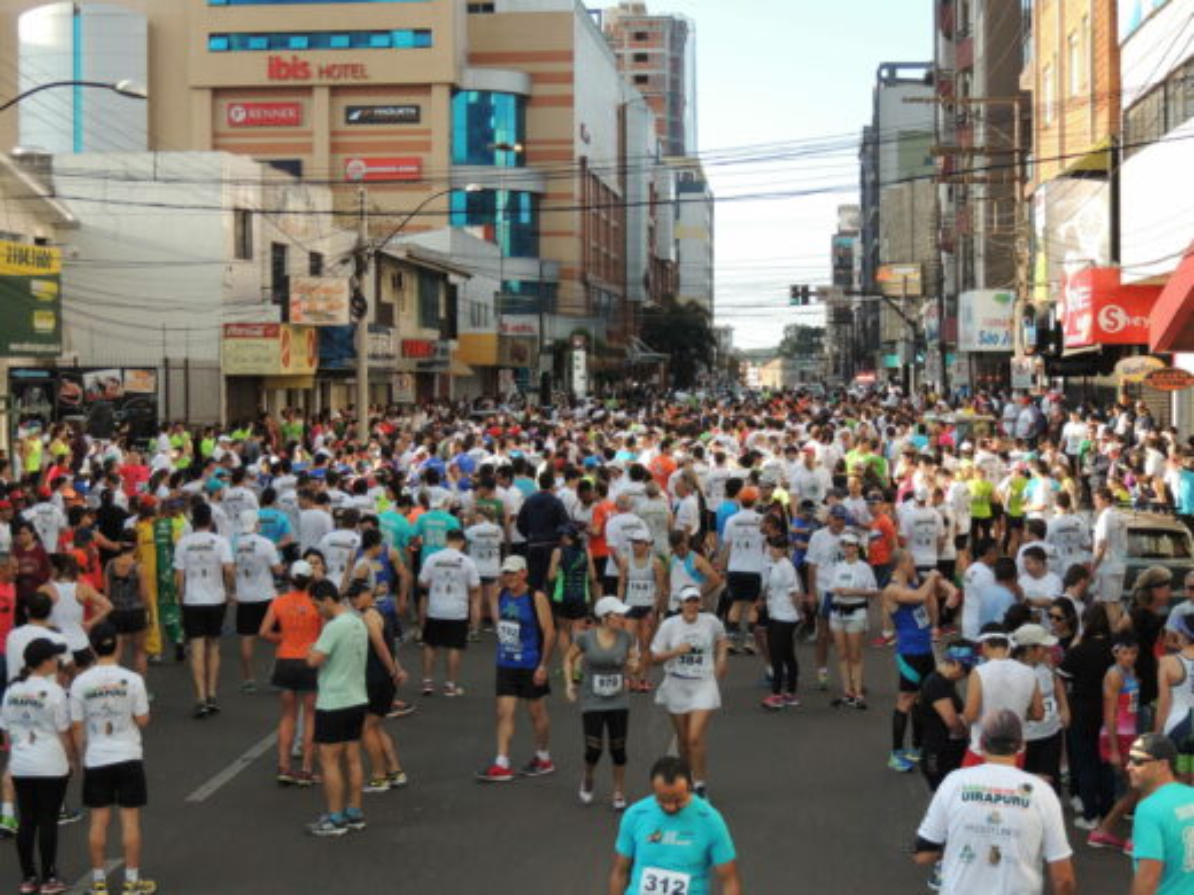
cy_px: 448
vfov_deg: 21.0
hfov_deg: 27.8
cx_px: 597
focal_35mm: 70
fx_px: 2414
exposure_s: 1/200
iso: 100
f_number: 3.9
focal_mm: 12.4
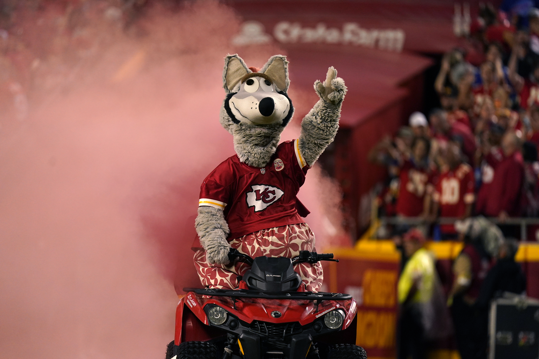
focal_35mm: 600
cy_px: 180
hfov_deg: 3.4
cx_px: 270
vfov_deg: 2.3
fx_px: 8983
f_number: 4
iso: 2500
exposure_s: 1/2000
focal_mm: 600
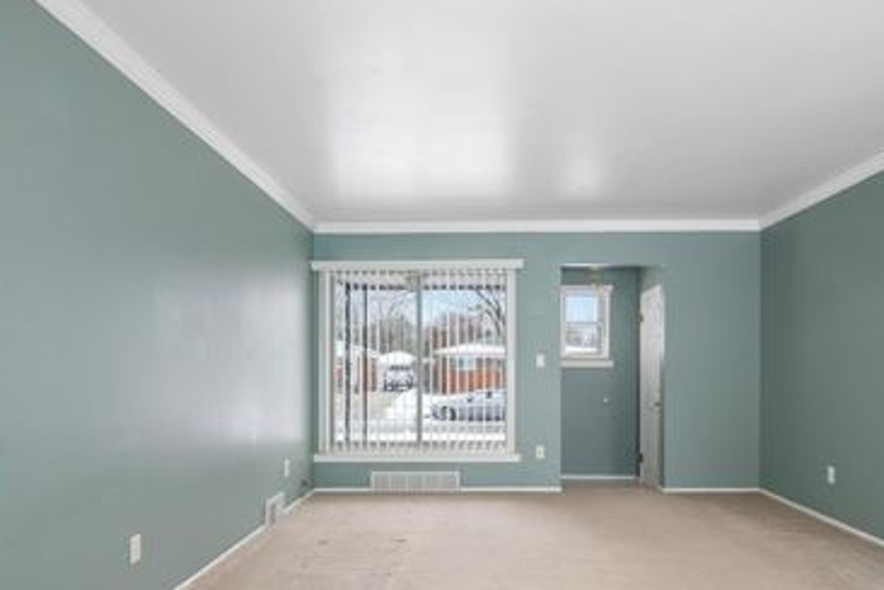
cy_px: 357
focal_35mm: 41
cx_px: 493
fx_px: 1007
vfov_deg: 32.5
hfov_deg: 47.3
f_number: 9
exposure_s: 1/6
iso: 320
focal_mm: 30
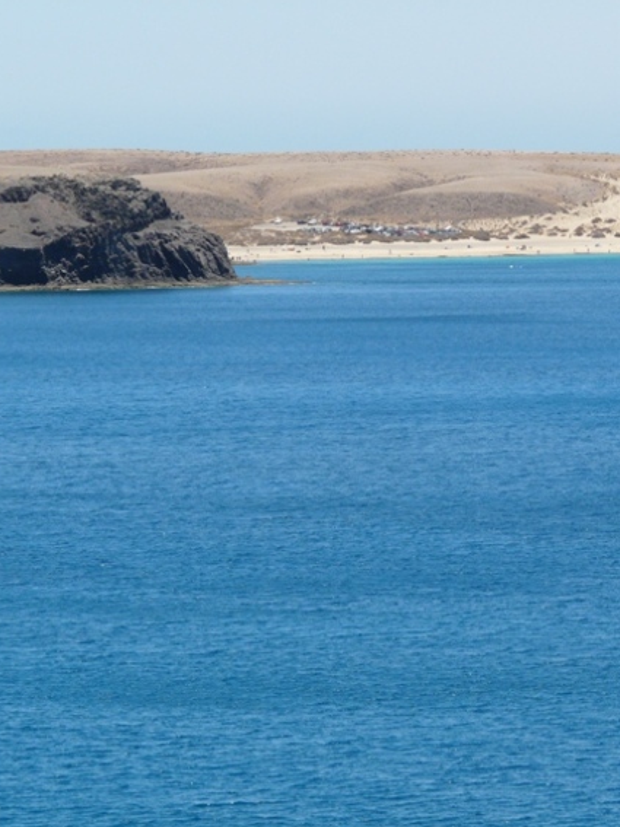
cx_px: 474
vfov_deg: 9.0
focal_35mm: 220
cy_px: 413
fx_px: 5256
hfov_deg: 6.7
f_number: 5.6
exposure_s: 1/400
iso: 100
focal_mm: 27
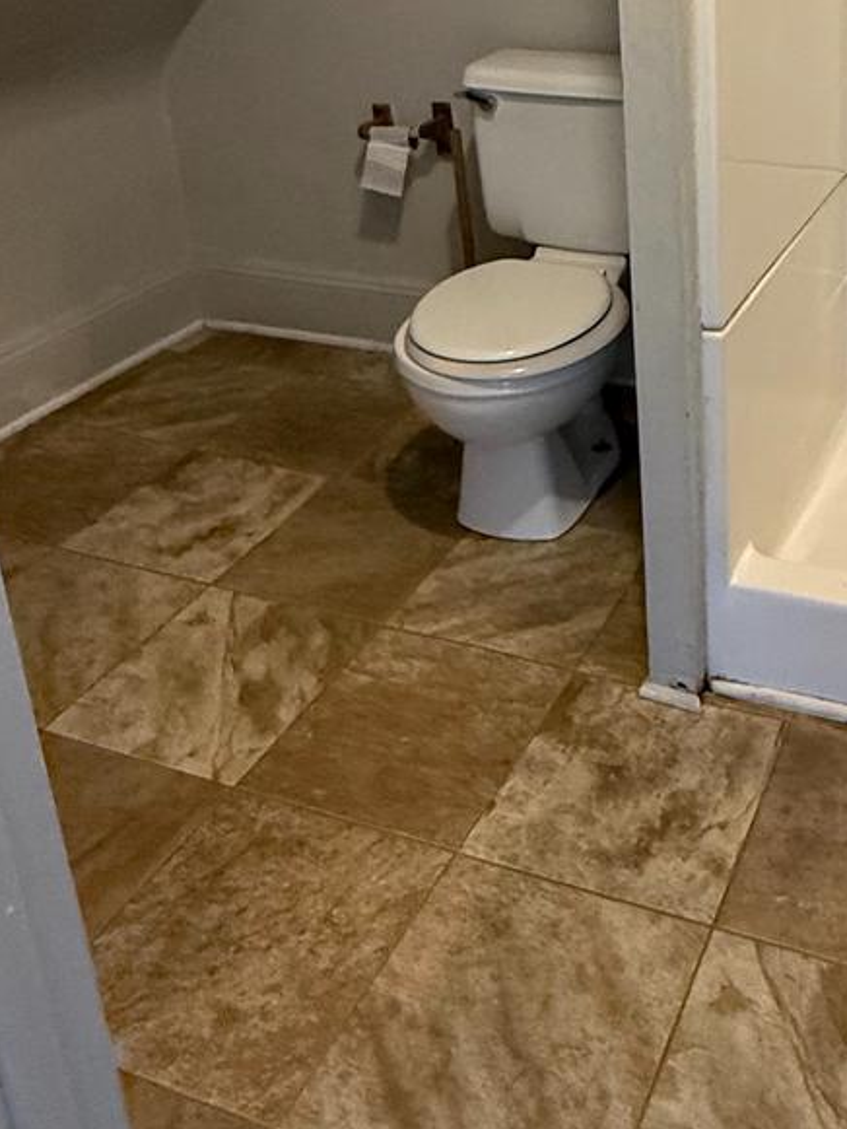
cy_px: 202
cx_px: 699
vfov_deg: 47.0
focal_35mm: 37
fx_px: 1207
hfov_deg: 37.1
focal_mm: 2.22
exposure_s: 1/60
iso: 500
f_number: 2.2
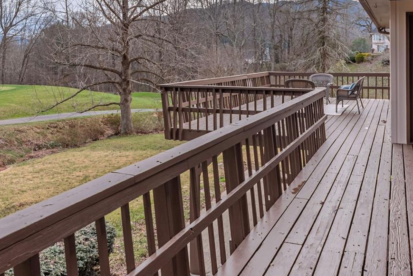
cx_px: 252
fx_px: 379
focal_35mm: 33
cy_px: 58
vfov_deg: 38.6
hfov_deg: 56.7
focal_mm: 14
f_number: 7.1
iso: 320
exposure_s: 1/2000
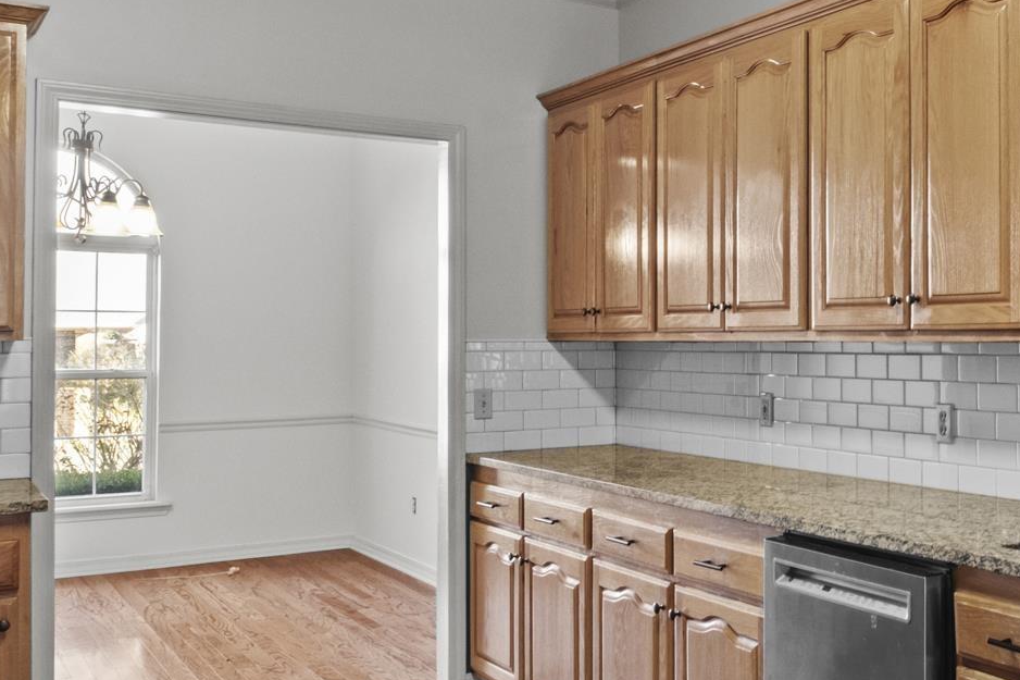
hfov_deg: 43.9
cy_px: 398
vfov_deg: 33.3
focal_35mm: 40
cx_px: 933
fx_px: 1133
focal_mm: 10
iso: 400
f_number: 9
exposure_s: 1.3
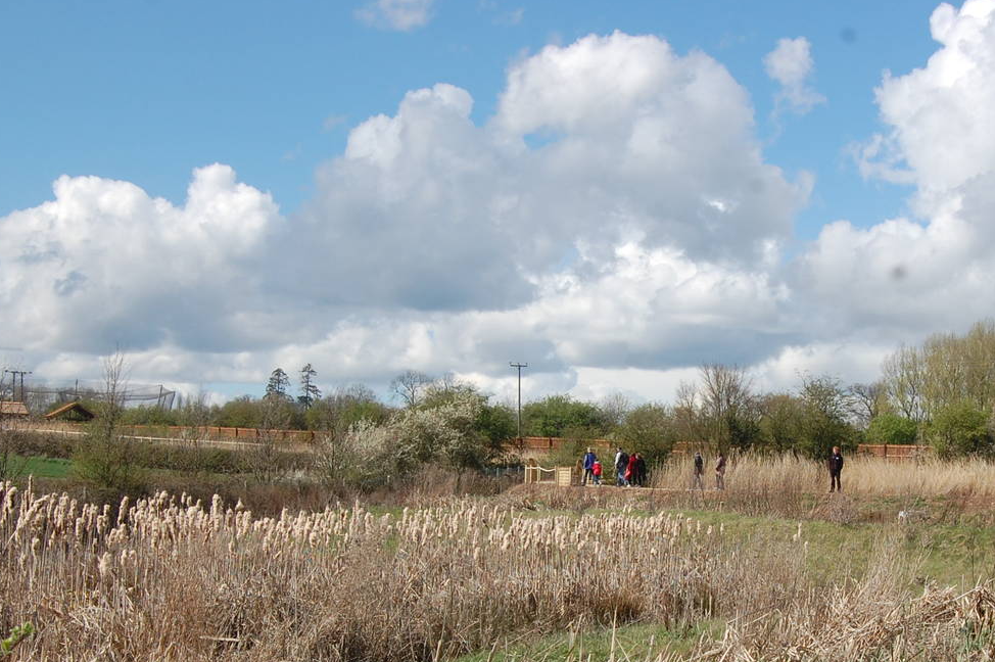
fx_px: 1906
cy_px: 538
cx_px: 688
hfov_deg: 29.0
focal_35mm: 69
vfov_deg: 19.5
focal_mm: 28
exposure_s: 1/320
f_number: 9
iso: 200
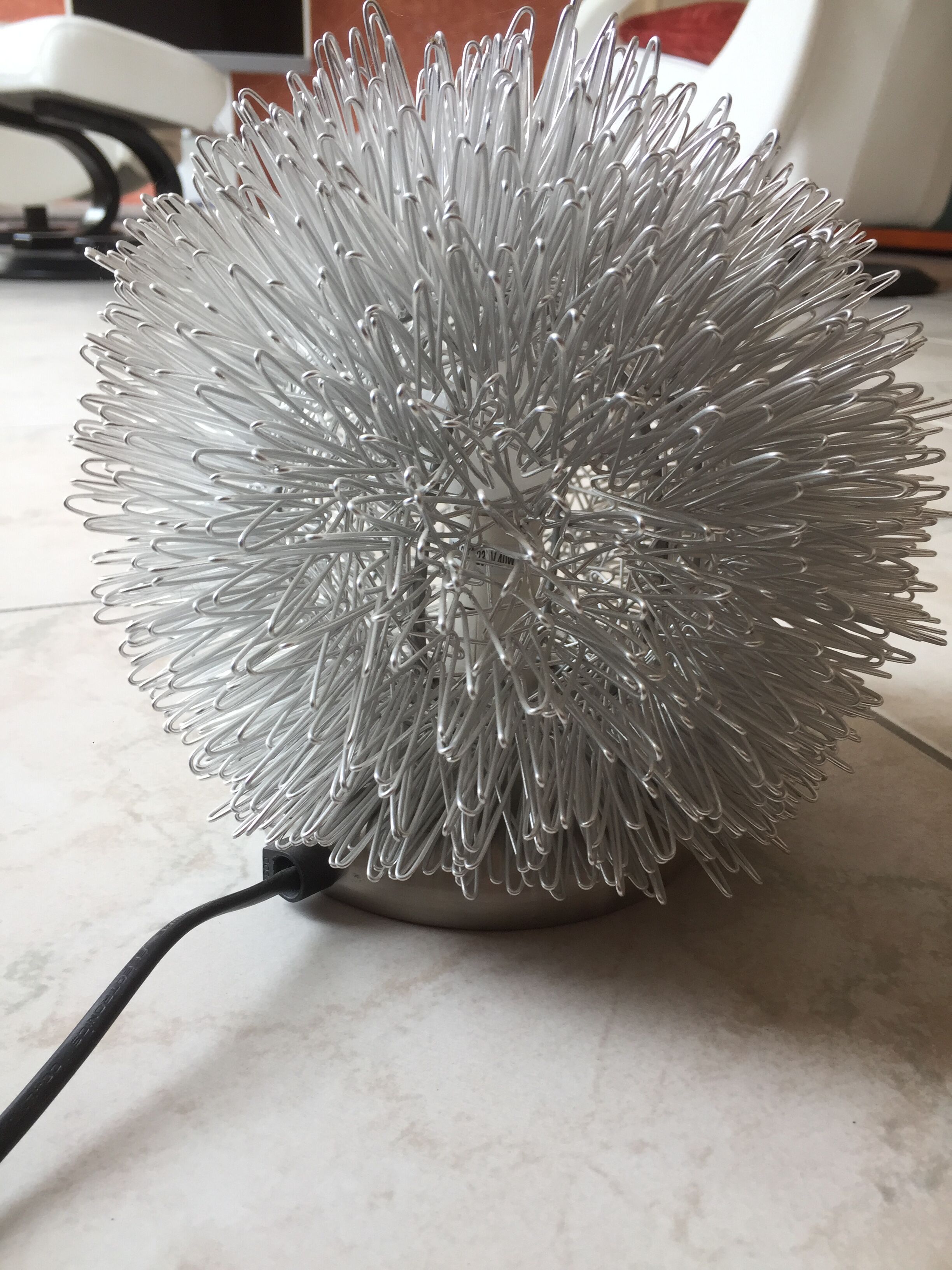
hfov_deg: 48.2
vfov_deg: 61.7
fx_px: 1063
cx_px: 476
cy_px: 635
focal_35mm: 29
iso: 50
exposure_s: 1/100
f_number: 2.2
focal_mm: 4.15
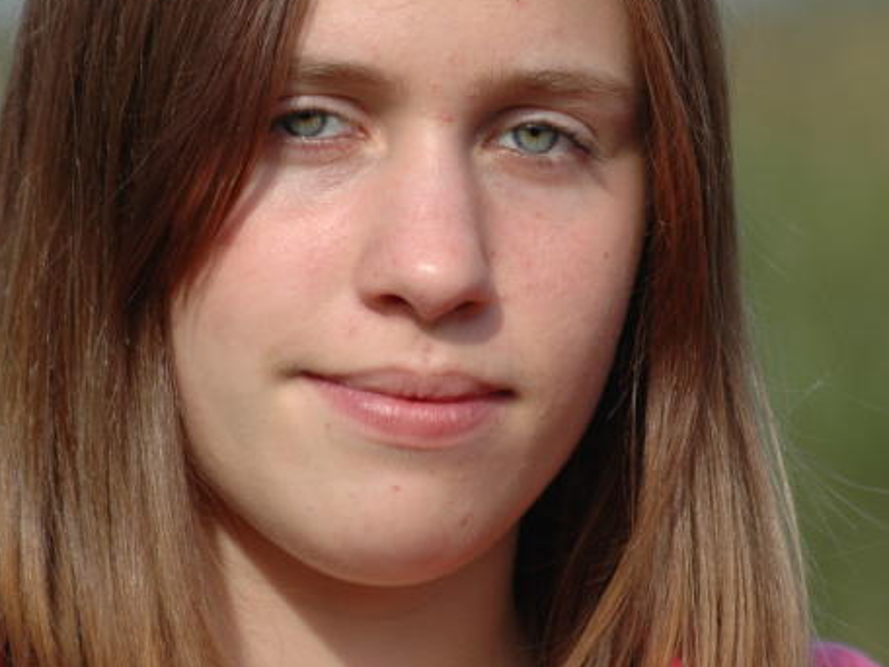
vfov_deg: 2.5
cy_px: 210
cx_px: 460
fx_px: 15178
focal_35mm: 591
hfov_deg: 3.4
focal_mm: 220
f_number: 5.3
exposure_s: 1/640
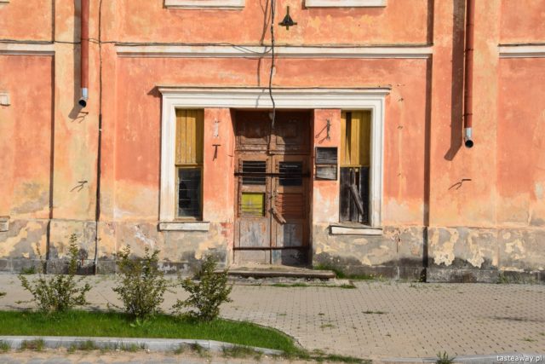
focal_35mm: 44
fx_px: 659
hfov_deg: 45.0
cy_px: 182
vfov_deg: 30.9
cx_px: 272
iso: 200
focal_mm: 29
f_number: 10
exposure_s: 1/400
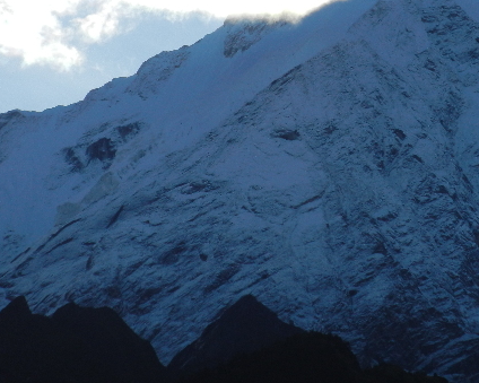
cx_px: 349
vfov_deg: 2.5
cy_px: 54
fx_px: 8830
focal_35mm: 623
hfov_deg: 3.1
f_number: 5.3
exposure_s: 1/800
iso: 160
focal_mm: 60.8
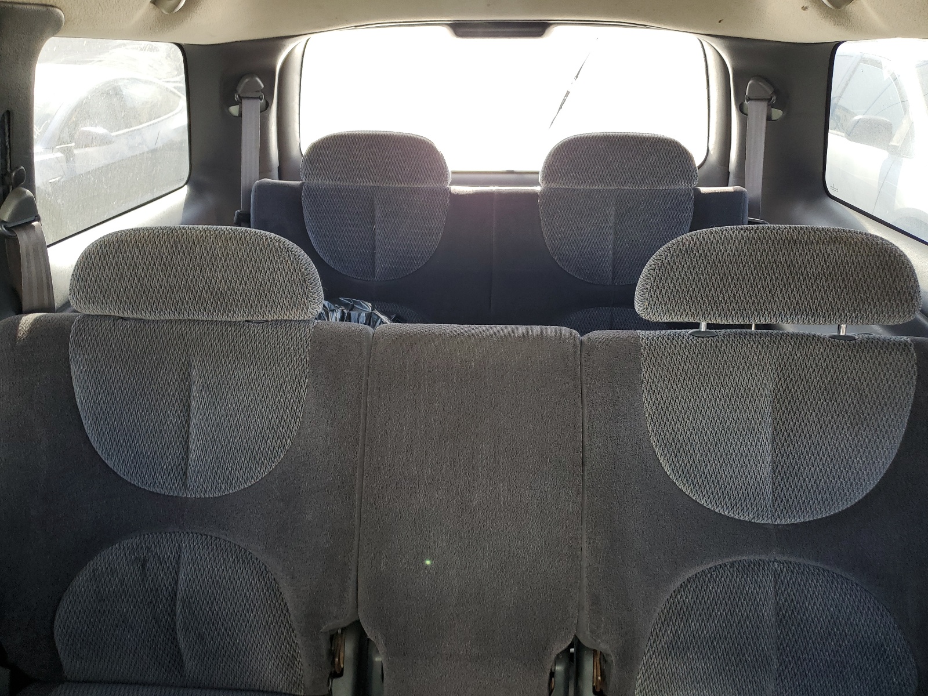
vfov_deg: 53.1
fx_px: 697
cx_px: 464
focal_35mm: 26
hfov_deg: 67.3
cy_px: 348
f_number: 1.5
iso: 50
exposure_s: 1/60.2
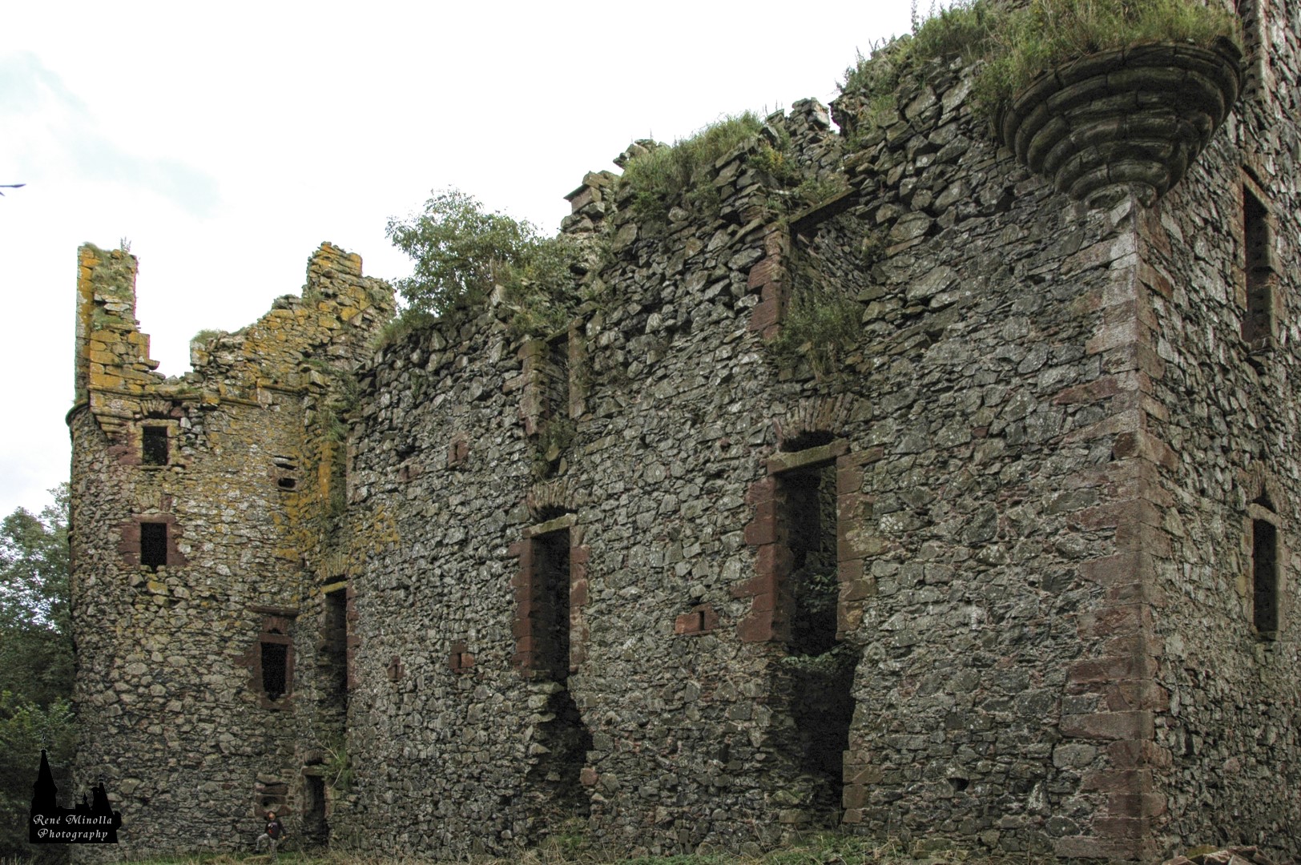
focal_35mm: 27
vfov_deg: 47.9
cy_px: 432
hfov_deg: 67.4
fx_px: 975
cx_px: 650
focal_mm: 18
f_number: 7.1
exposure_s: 1/200
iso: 200
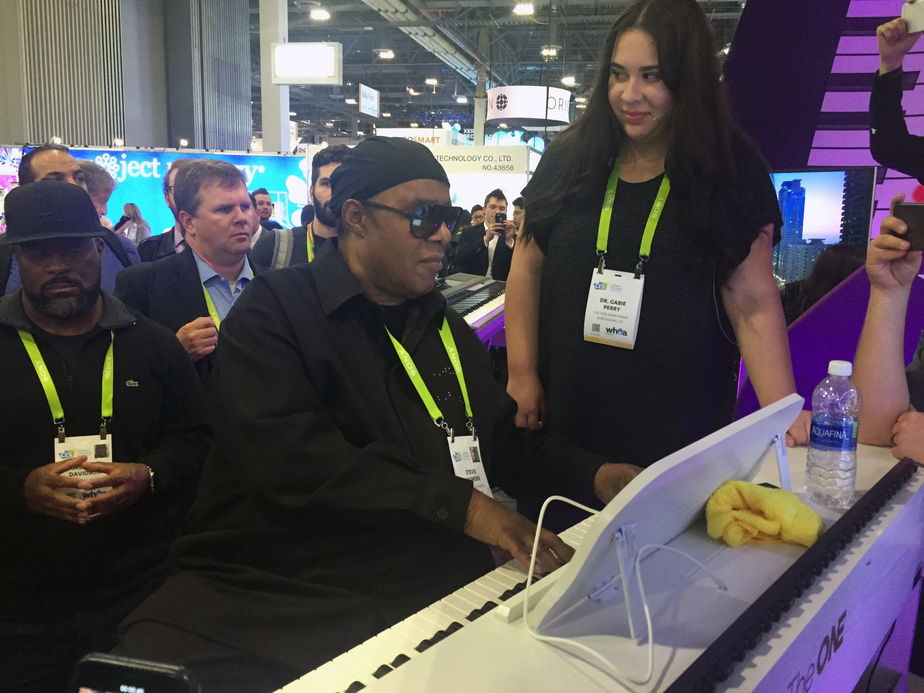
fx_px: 774
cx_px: 462
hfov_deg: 61.7
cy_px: 346
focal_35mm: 29
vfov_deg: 48.2
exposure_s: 1/30
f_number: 2.2
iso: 250
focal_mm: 4.15
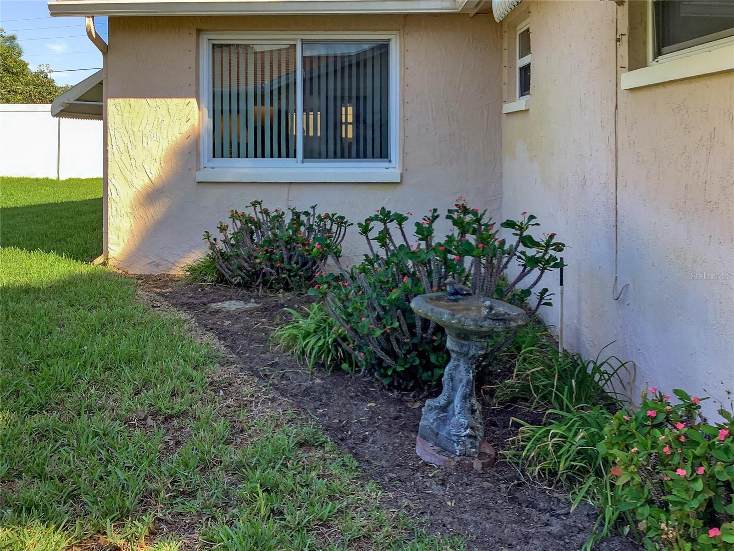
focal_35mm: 31
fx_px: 657
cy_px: 276
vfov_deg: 45.4
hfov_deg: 58.4
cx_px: 367
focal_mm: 3.3
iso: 25
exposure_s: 1/140
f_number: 2.4
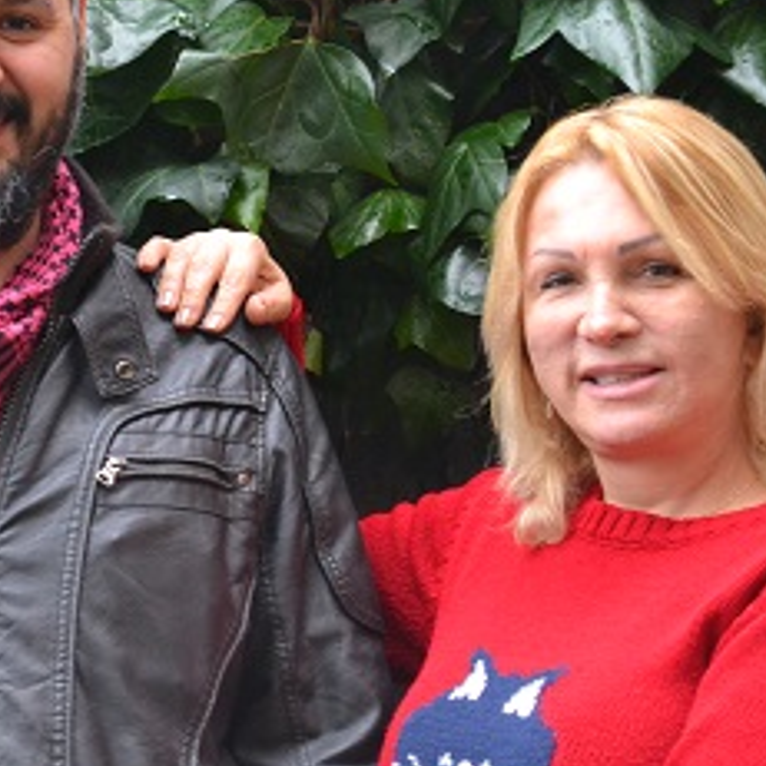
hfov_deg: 10.4
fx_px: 4181
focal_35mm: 167
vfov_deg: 10.5
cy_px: 295
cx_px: 209
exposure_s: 1/60
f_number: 5.6
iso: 1600
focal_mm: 55
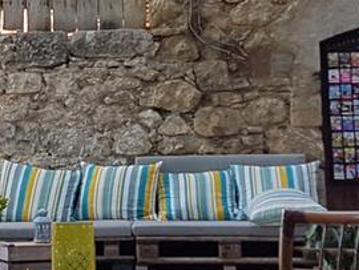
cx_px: 100
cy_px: -5
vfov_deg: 18.6
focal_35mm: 77
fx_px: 799
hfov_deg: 25.1
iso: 40
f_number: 1.7
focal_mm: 4.2
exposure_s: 1/127
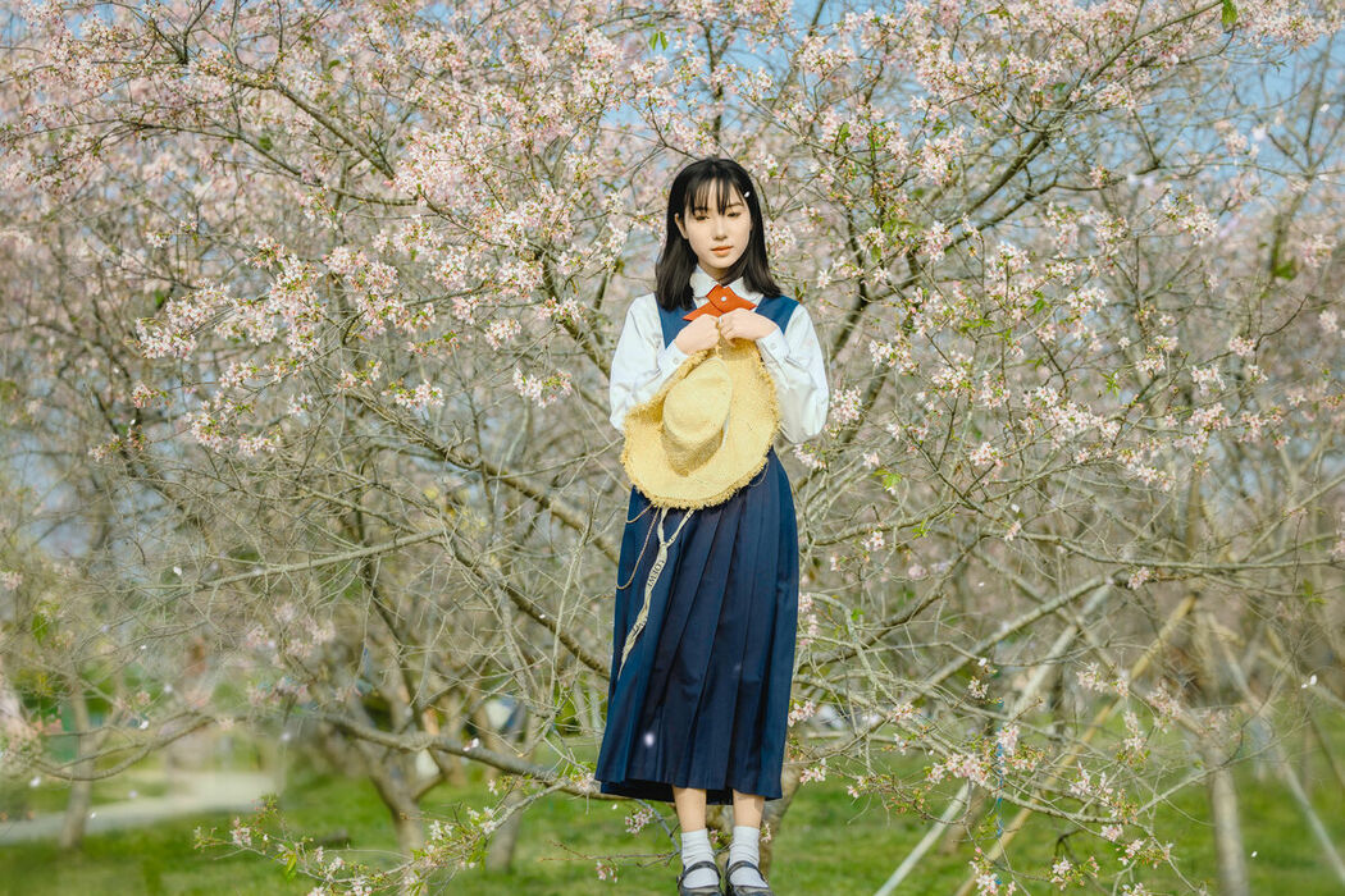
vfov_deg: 19.7
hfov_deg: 29.2
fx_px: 2578
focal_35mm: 69
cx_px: 672
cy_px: 448
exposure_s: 1/1250
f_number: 2.8
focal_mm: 70
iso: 100
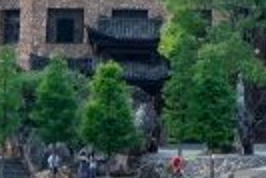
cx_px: 718
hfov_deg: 7.0
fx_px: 2005
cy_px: -168
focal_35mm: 271
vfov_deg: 5.0
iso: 400
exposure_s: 1/80
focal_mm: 36
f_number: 13
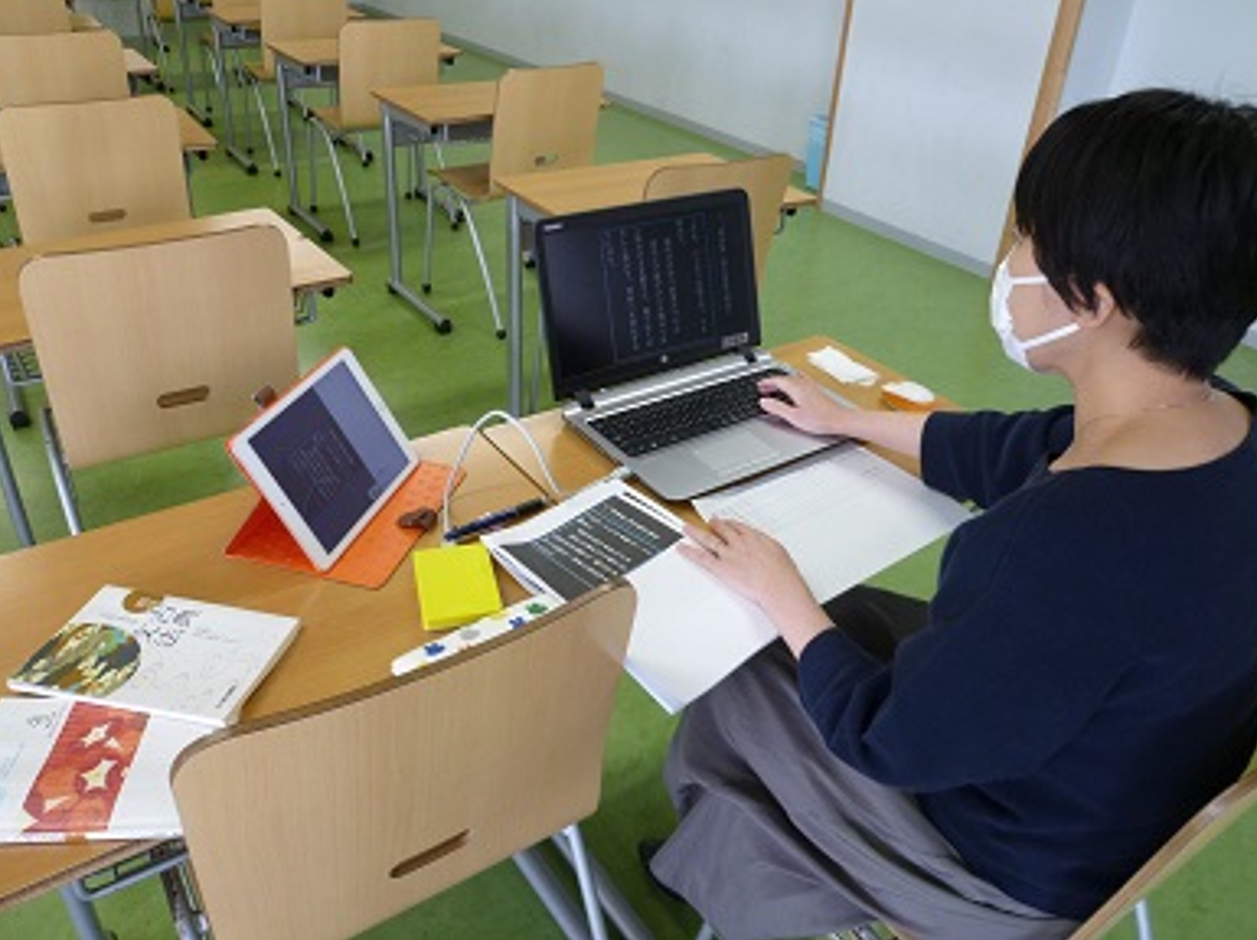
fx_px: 943
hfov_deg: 67.4
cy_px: 454
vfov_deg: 53.0
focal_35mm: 26
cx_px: 624
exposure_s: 1/30
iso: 125
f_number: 2.8
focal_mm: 4.5
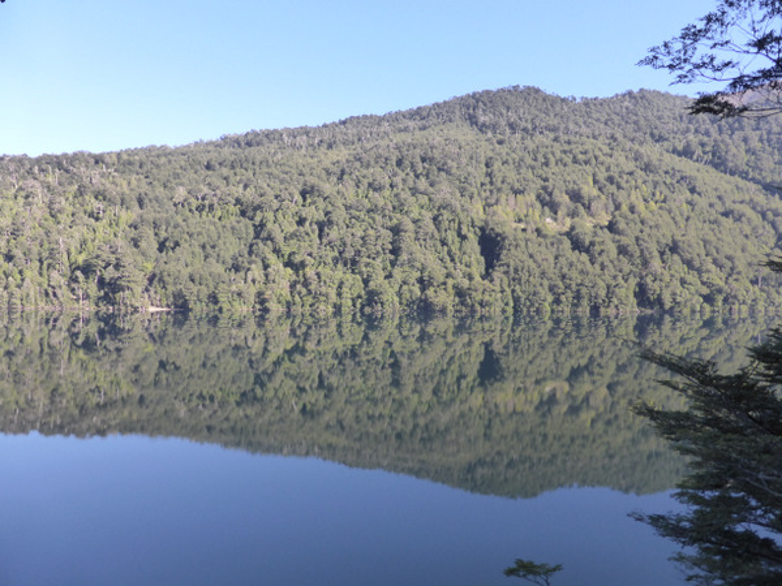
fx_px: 565
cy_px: 293
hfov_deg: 69.4
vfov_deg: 54.9
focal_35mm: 25
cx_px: 391
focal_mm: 4.3
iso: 200
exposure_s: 1/400
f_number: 3.3
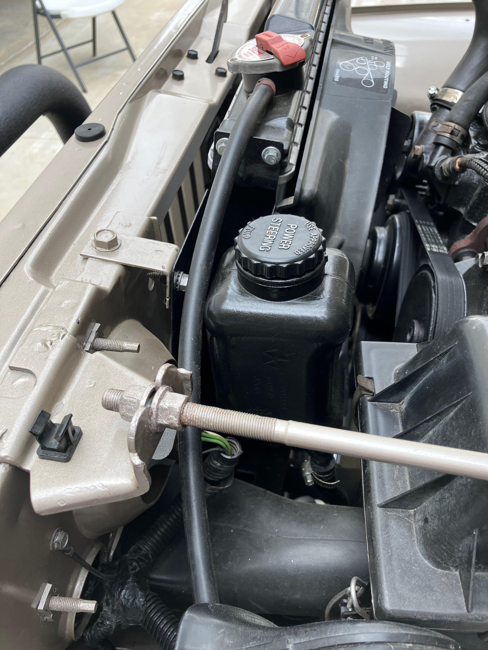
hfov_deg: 49.7
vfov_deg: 63.4
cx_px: 244
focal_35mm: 28
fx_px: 526
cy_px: 325
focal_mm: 3.99
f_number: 1.8
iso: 20
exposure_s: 1/129
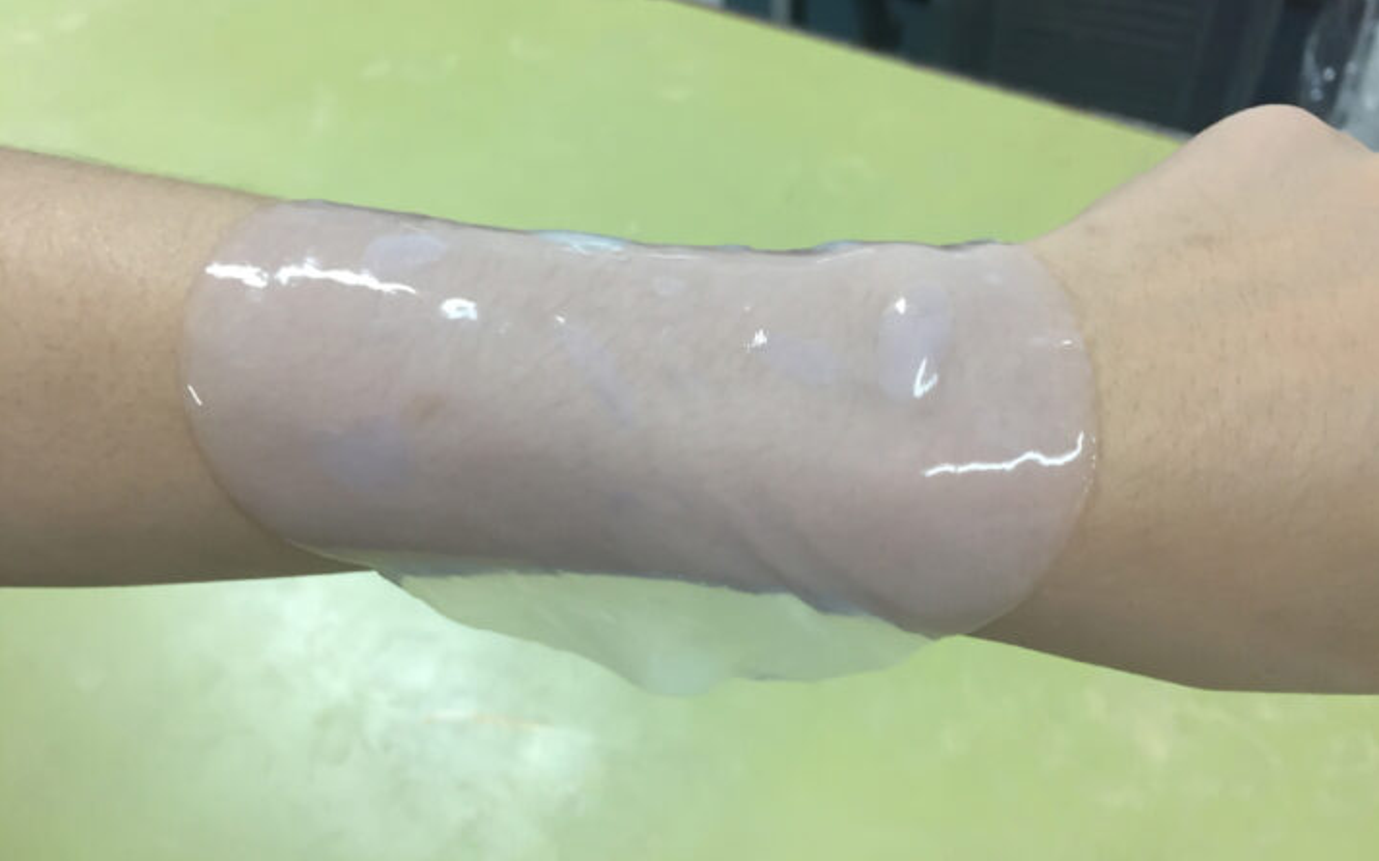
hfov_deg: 61.2
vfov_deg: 40.6
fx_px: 1165
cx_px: 693
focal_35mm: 31
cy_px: 427
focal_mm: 4.15
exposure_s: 1/35
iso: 160
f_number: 2.2
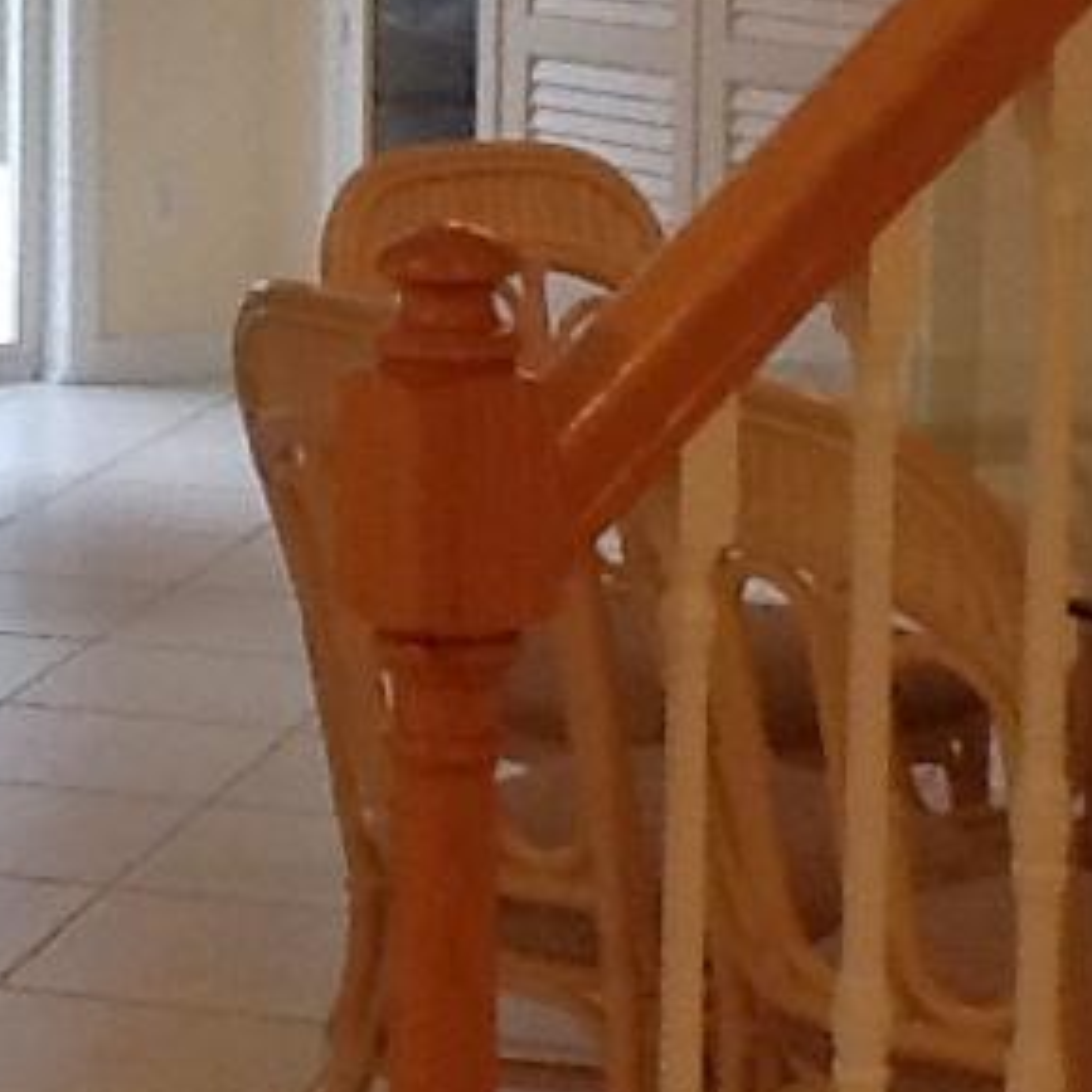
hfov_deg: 13.1
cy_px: 121
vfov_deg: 13.4
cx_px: -276
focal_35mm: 129
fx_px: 4604
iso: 64
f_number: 2.4
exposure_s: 1/60
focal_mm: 2.03
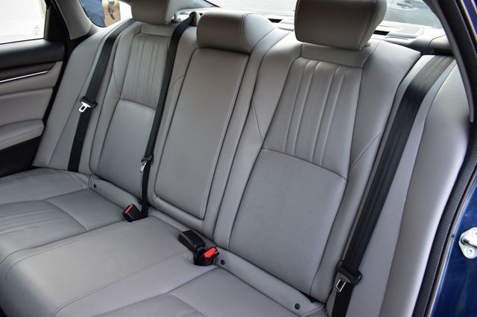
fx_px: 358
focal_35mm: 27
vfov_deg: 47.9
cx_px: 238
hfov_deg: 67.4
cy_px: 158
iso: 400
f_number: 6.3
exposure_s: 1/20
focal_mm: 18
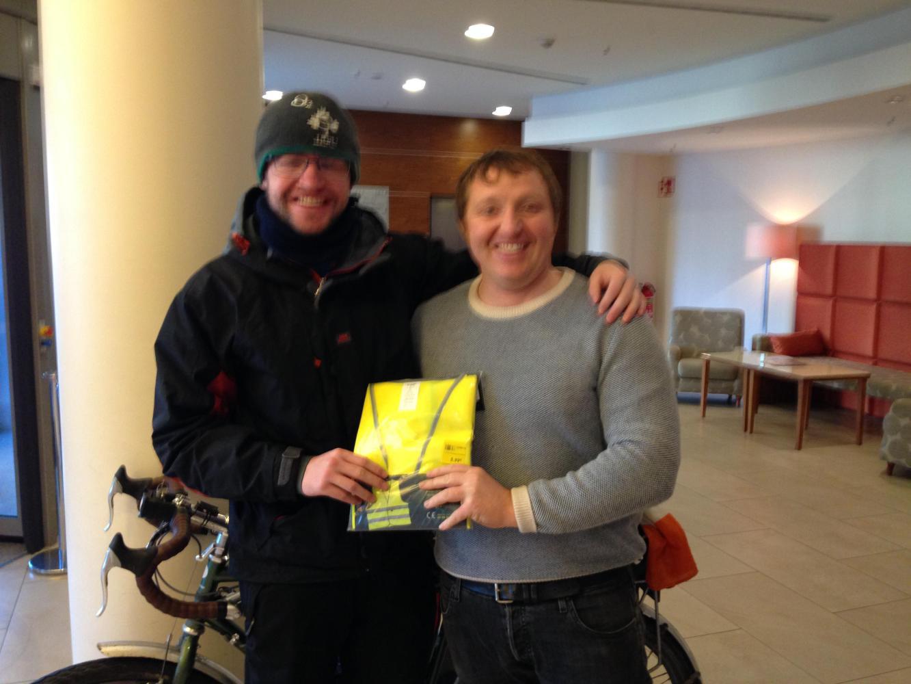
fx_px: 869
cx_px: 456
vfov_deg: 43.0
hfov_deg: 55.3
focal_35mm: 33
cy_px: 342
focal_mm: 4.12
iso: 160
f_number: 2.4
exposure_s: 1/20
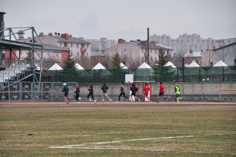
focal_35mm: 174
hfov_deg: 11.8
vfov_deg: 7.9
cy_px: 78
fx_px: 1139
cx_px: 118
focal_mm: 116
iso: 400
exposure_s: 1/400
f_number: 5.6
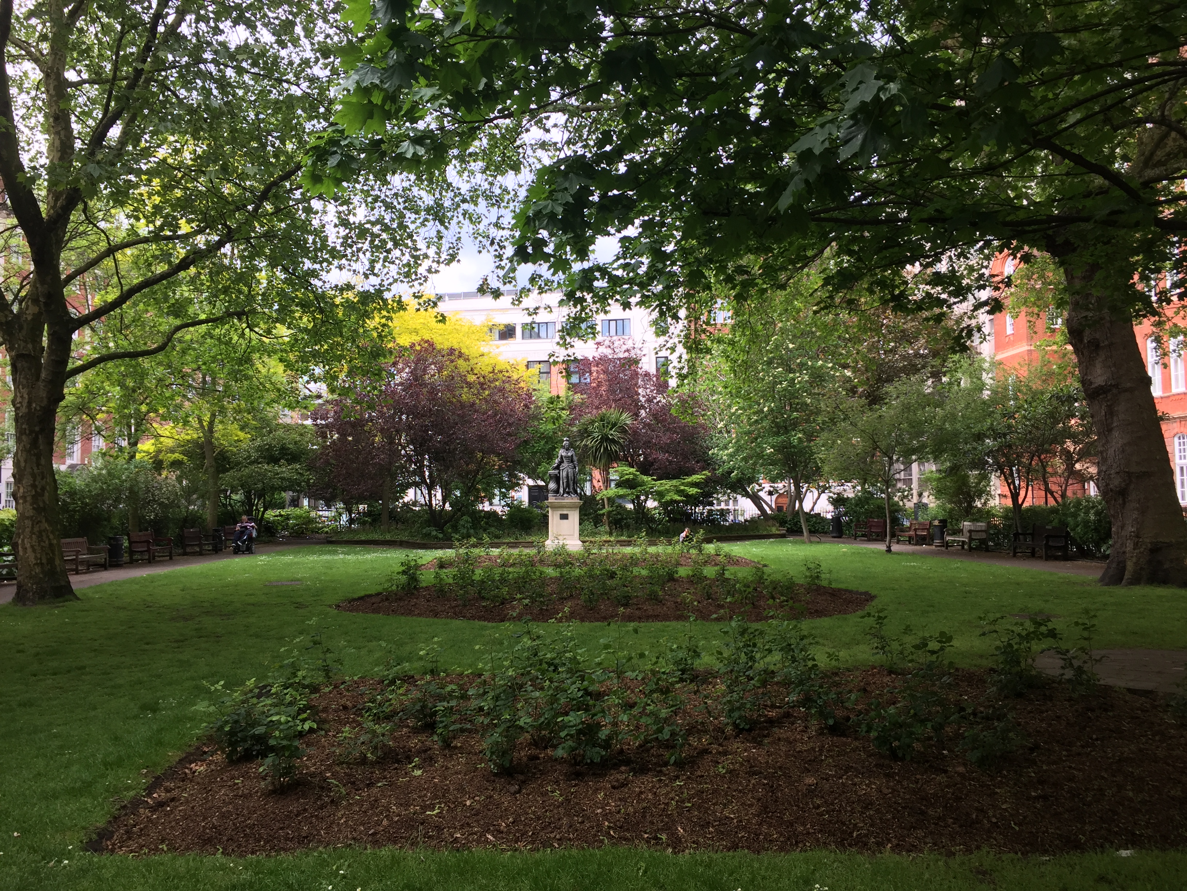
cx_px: 594
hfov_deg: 61.7
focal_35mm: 29
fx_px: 994
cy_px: 446
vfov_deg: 48.2
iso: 32
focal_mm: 4.15
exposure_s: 1/341
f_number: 2.2
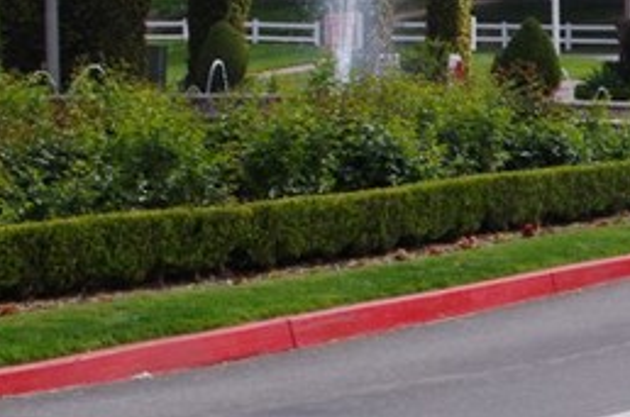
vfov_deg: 8.2
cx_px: 894
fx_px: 2917
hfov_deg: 11.9
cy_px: 39
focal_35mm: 167
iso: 200
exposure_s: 1/125
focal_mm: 28.13
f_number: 11
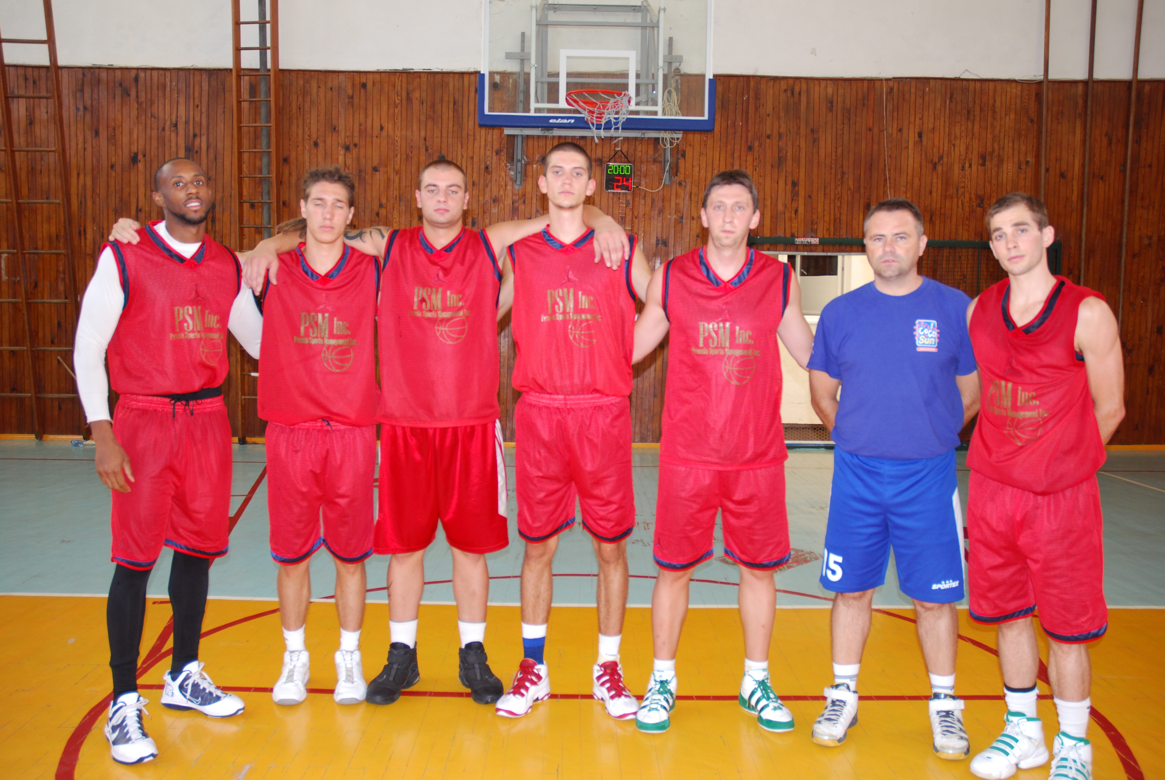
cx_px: 582
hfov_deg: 57.2
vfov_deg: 40.1
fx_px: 1069
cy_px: 390
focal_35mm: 33
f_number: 3.8
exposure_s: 1/60
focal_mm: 22
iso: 360
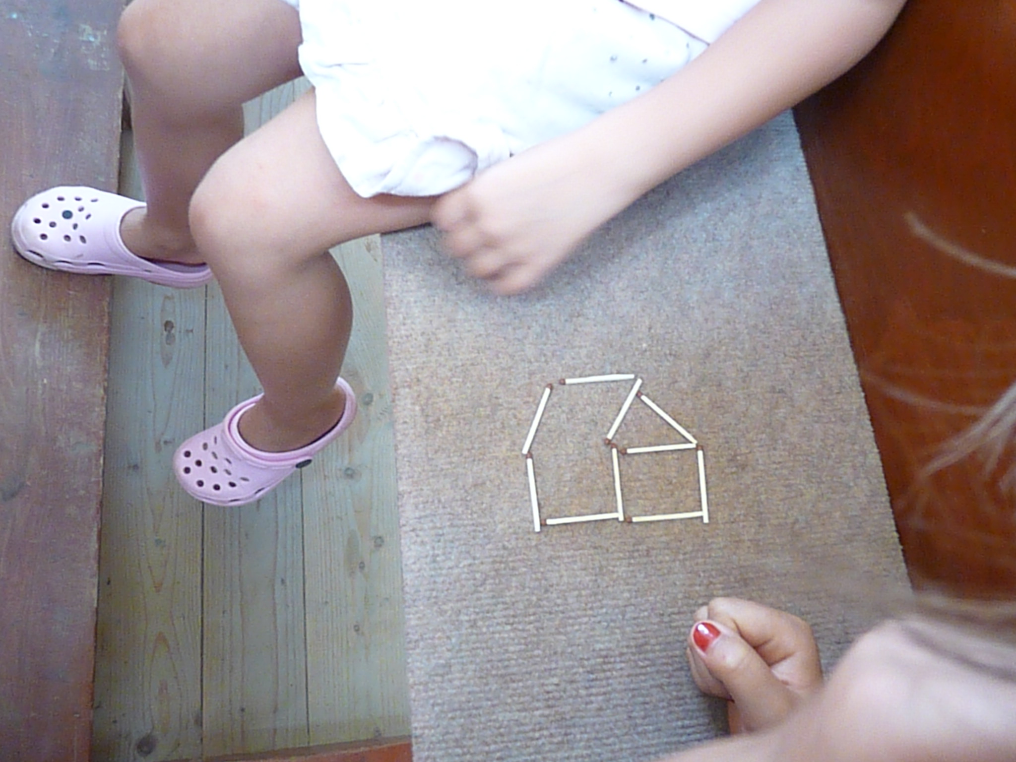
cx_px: 508
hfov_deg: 65.3
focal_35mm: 27
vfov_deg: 51.4
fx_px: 792
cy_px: 381
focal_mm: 4.8
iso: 1250
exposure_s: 1/30
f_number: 2.8
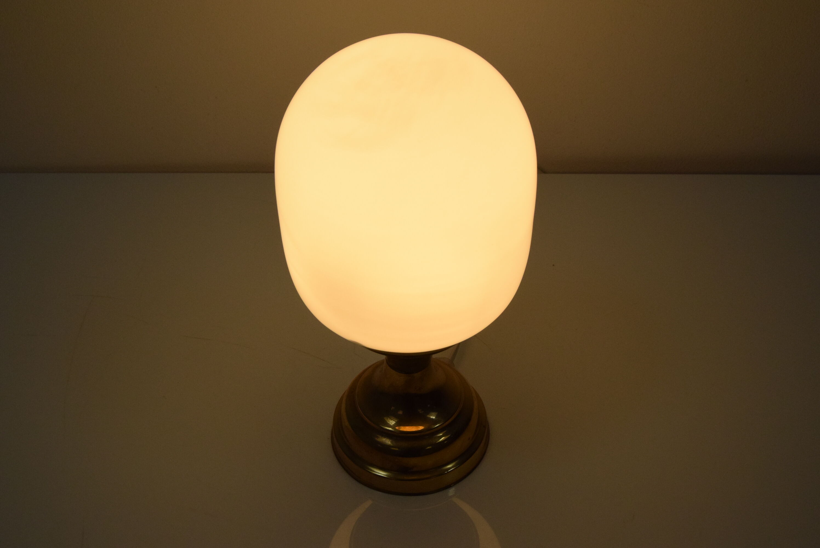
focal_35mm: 52
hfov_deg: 37.8
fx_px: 1197
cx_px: 410
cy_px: 274
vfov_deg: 25.8
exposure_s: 1/400
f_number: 10
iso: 1600
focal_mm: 35
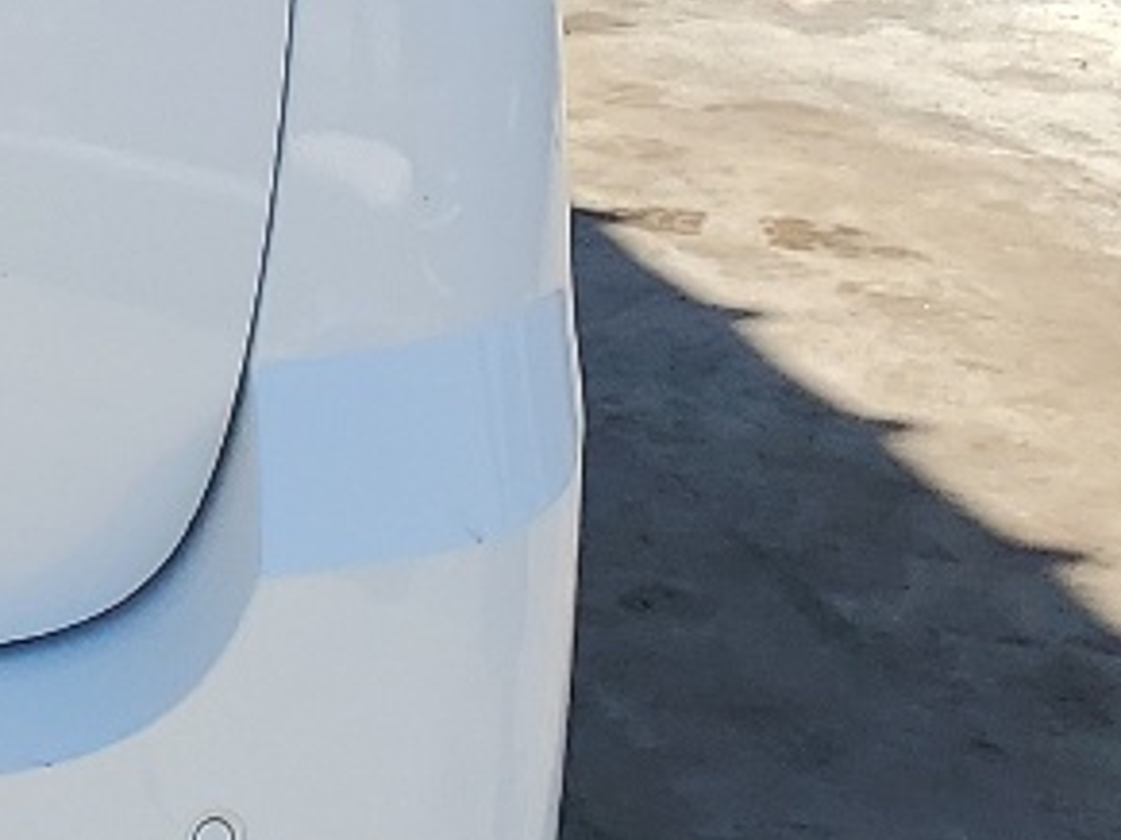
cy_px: -304
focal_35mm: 143
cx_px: -1317
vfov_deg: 10.1
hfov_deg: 11.9
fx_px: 4629
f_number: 1.5
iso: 50
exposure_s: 1/2000
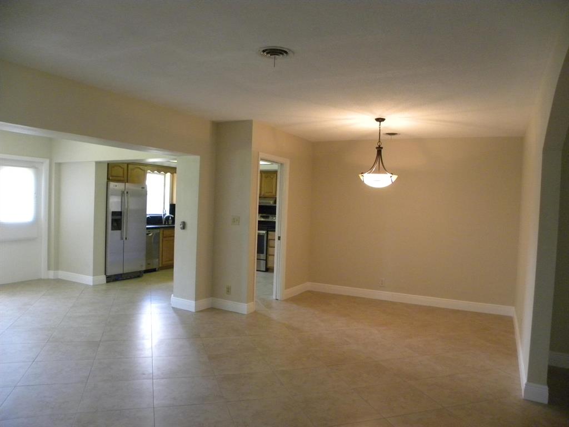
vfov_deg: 53.1
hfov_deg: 67.3
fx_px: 427
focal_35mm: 26
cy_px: 214
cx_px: 284
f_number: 2.8
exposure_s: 1/73
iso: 400
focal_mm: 4.6
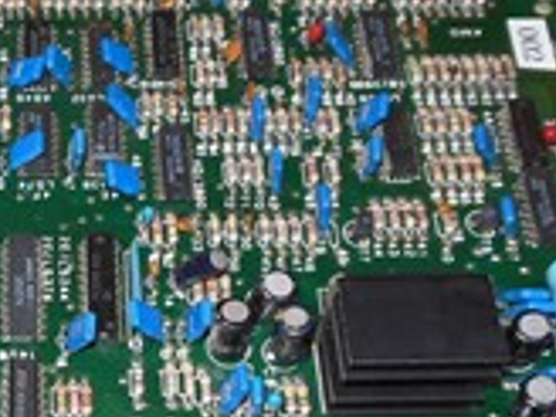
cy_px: 329
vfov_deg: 18.5
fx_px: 1269
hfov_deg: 23.6
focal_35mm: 79
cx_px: -3
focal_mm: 5.2
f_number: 6.7
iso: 200
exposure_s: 1/25
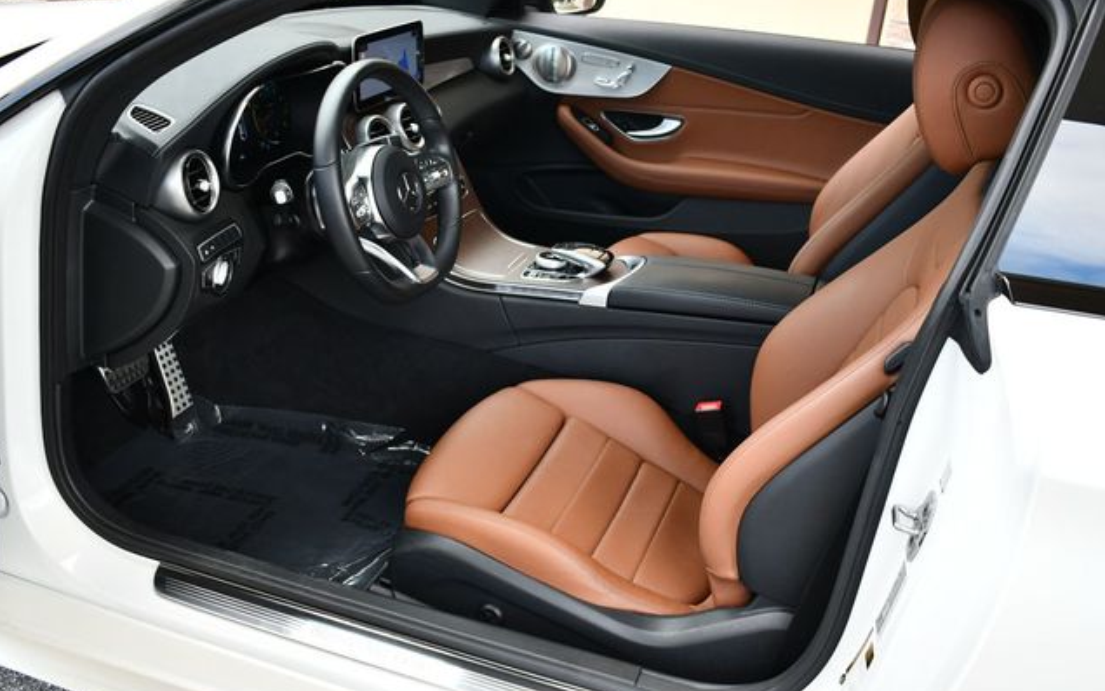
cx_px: 550
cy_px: 336
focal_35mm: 37
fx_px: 1114
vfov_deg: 34.4
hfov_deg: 52.7
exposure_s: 1/250
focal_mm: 18
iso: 450
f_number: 3.5
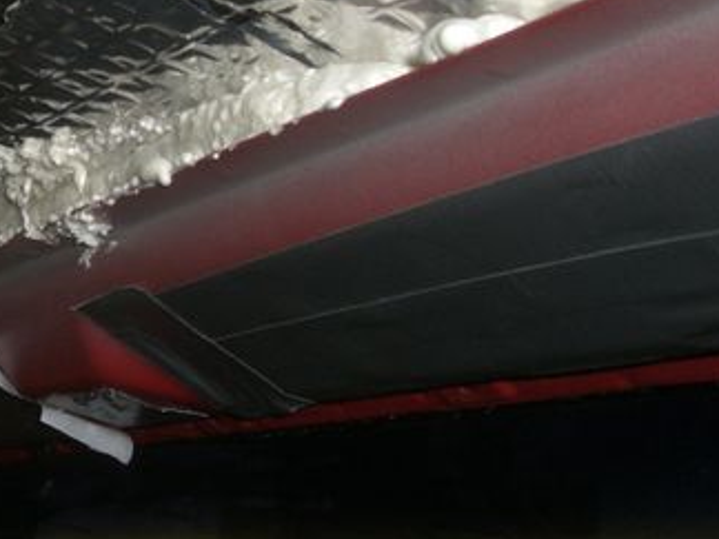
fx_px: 1558
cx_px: 20
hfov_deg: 24.9
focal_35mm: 75
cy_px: 224
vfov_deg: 19.6
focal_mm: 6.2
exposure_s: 1/60
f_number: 2.7
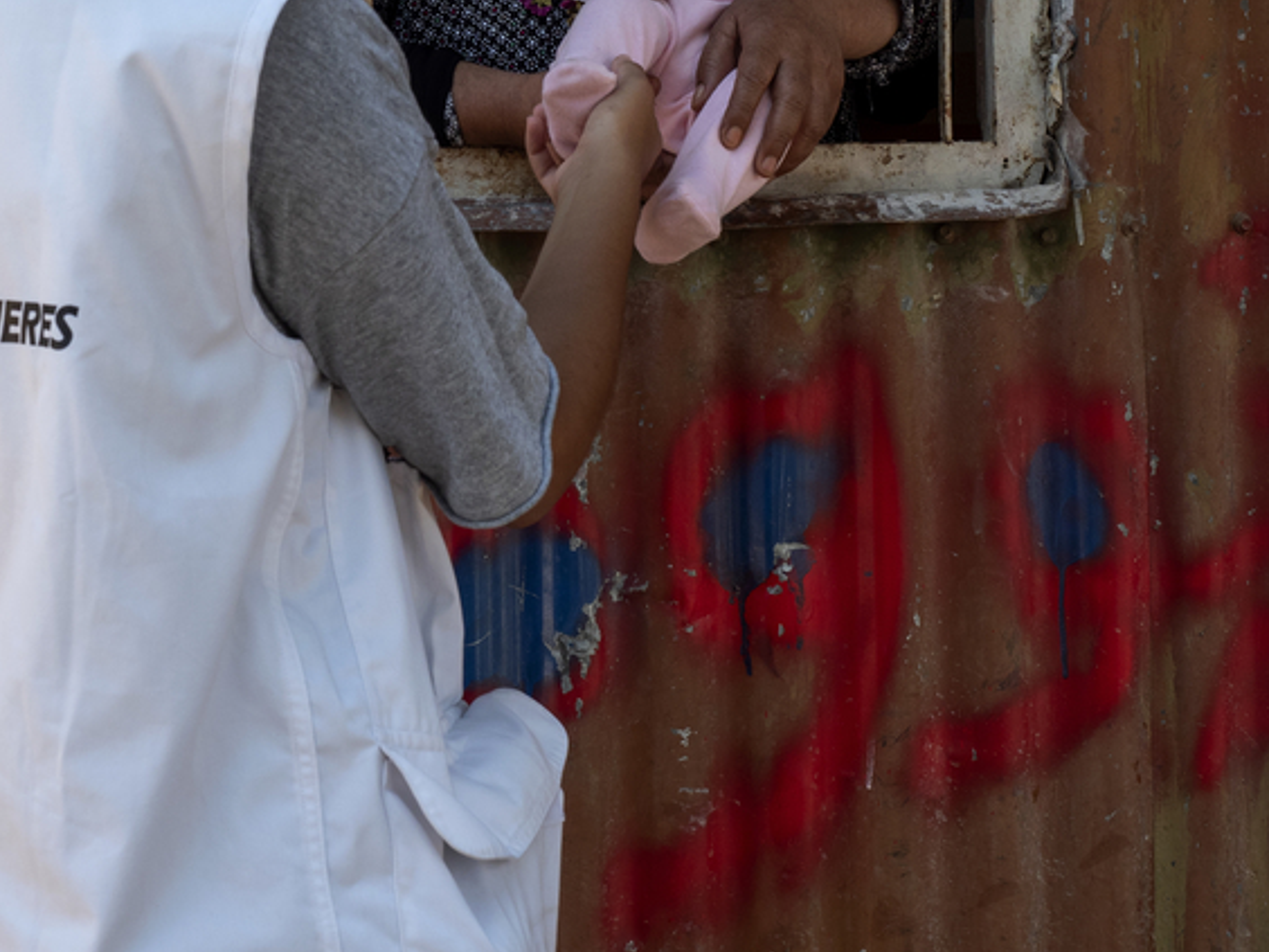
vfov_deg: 18.6
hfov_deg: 24.9
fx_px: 2859
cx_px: 457
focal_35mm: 78
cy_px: 128
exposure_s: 1/200
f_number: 6.3
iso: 320
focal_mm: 22
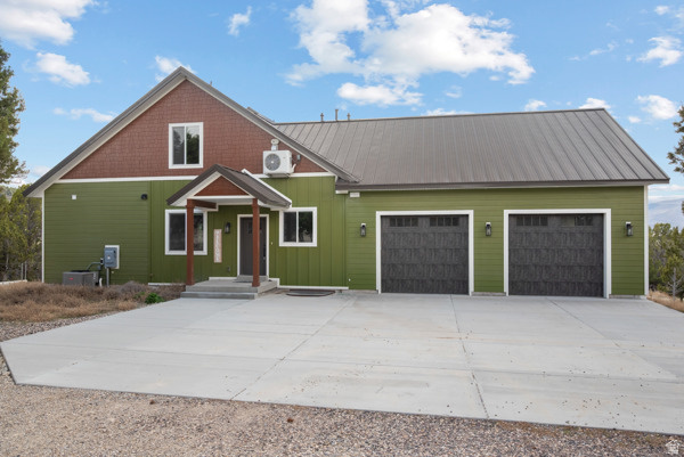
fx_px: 437
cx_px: 342
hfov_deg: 76.1
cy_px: 228
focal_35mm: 23
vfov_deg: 55.2
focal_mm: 23
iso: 800
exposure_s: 1/125
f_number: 8
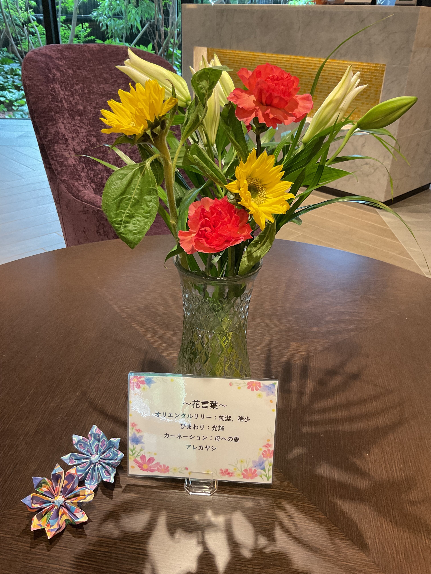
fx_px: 481
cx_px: 216
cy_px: 287
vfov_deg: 61.7
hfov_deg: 48.2
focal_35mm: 29
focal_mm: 3
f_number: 1.8
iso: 100
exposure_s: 1/50
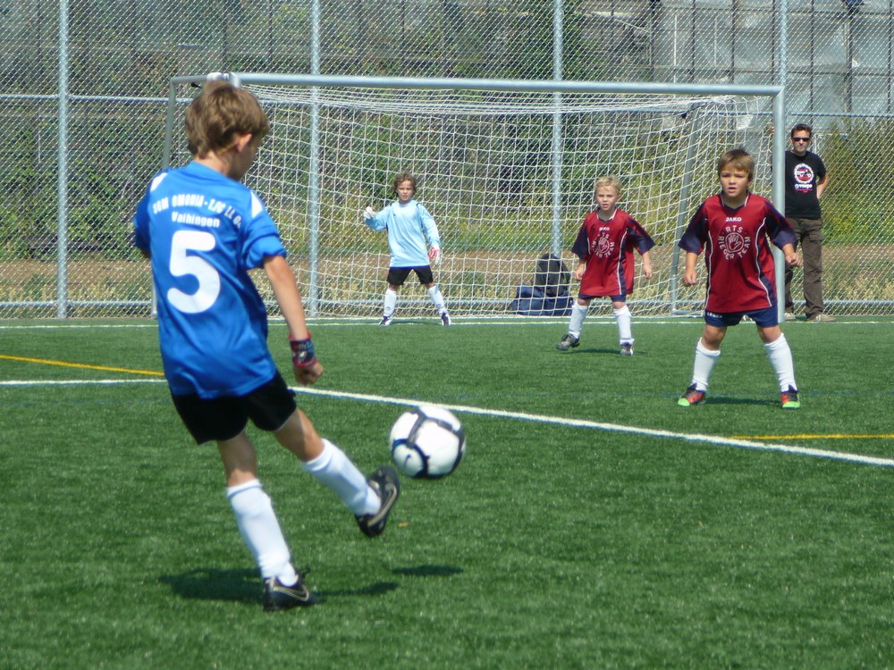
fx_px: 3822
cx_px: 447
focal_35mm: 148
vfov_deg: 10.0
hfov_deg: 13.3
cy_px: 335
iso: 80
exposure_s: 1/640
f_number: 4
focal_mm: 22
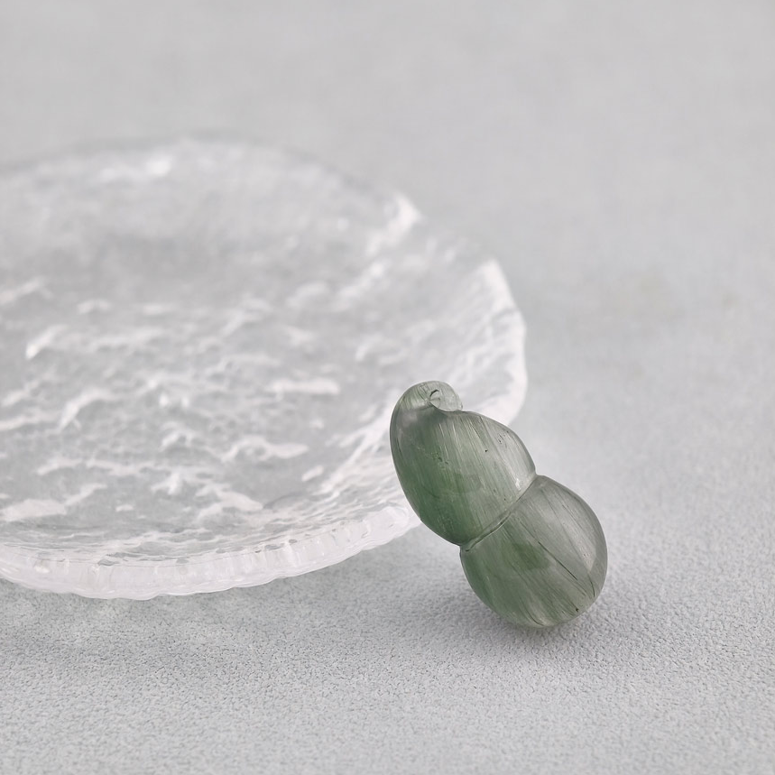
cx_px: 391
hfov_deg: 17.2
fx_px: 2558
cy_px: 344
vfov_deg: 17.2
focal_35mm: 101
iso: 125
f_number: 2.67
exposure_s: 1/160
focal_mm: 22.48
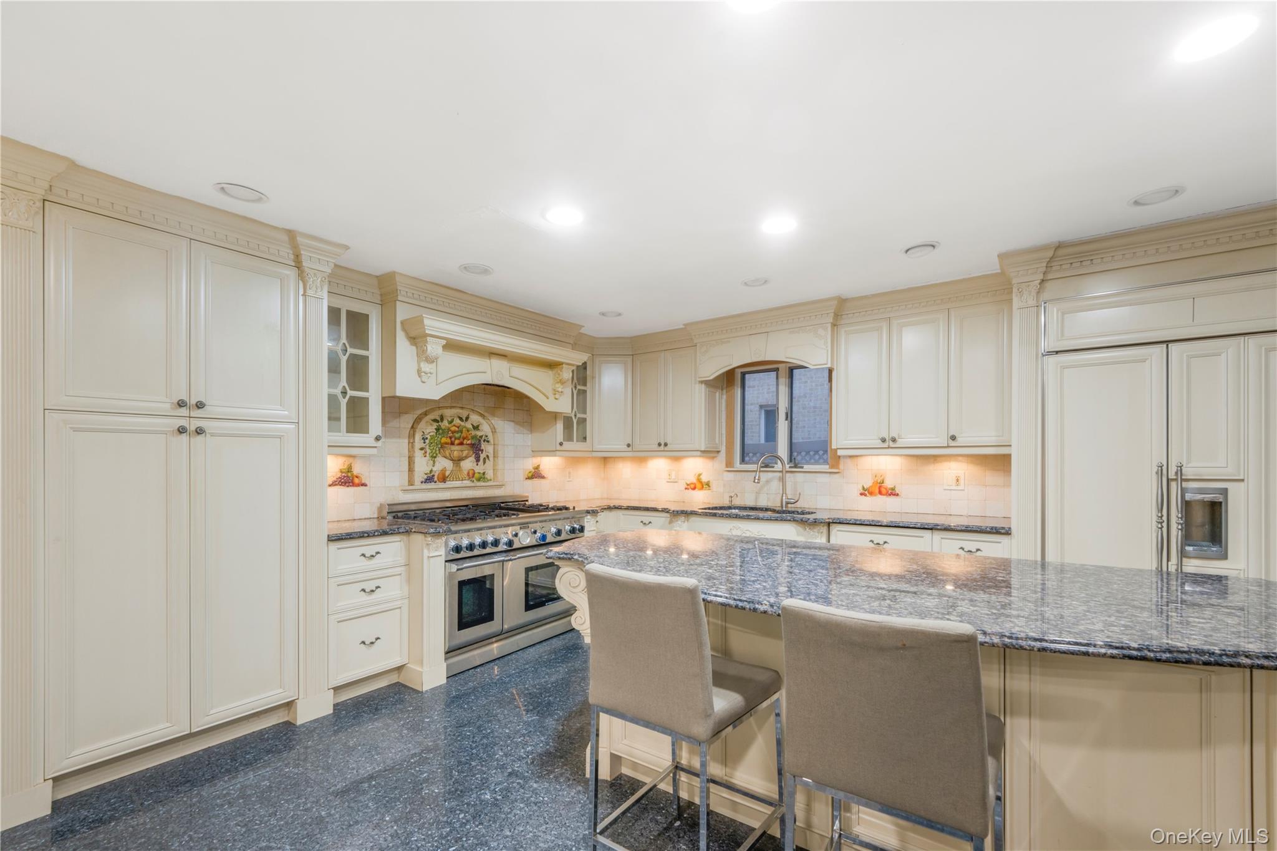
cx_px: 638
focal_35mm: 14
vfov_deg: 81.2
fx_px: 497
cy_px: 426
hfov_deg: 104.3
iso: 1000
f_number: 10
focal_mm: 14
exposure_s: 1/13
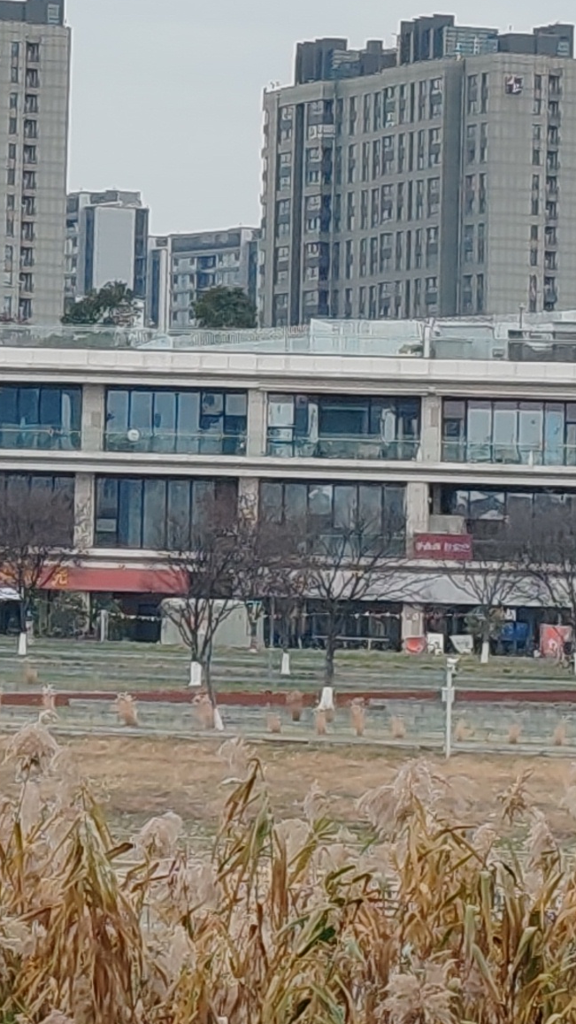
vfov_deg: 8.9
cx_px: -764
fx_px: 6542
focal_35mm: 241
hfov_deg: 4.9
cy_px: 302
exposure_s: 1/140
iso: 50
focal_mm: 6.12
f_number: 1.9
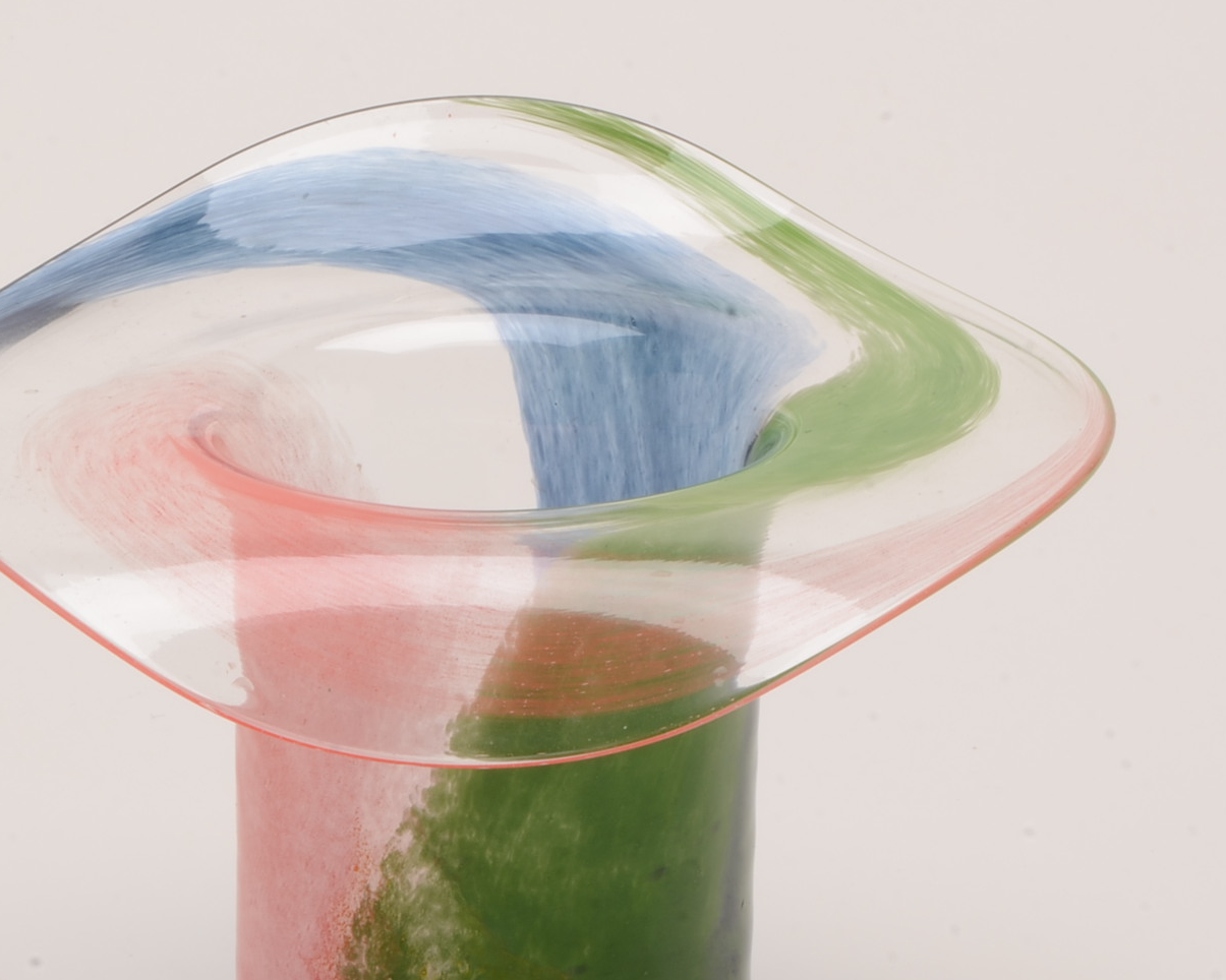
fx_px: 5731
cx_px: 507
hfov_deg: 12.2
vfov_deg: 9.8
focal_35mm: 158
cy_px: 571
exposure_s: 1/160
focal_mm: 55
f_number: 32
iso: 100
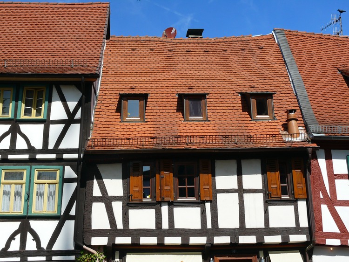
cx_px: 174
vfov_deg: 28.5
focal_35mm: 51
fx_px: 514
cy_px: 131
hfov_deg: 37.5
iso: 100
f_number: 4.5
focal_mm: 10.7
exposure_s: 1/250
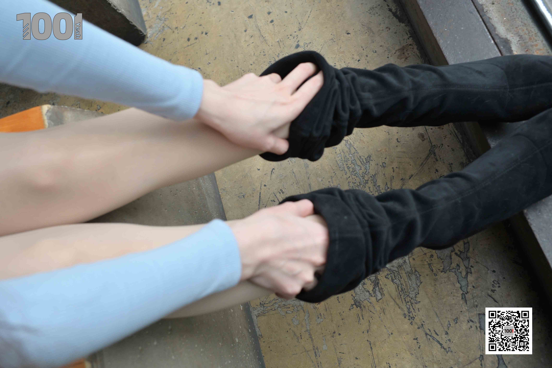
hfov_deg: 54.4
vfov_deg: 37.9
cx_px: 276
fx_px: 537
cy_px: 184
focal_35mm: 35
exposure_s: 1/125
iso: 800
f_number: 5
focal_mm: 35
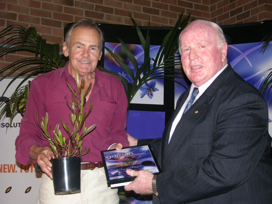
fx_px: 581
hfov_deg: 26.3
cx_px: 136
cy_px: 102
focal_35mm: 74
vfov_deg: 19.9
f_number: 3.3
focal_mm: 18.8
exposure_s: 1/120
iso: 200
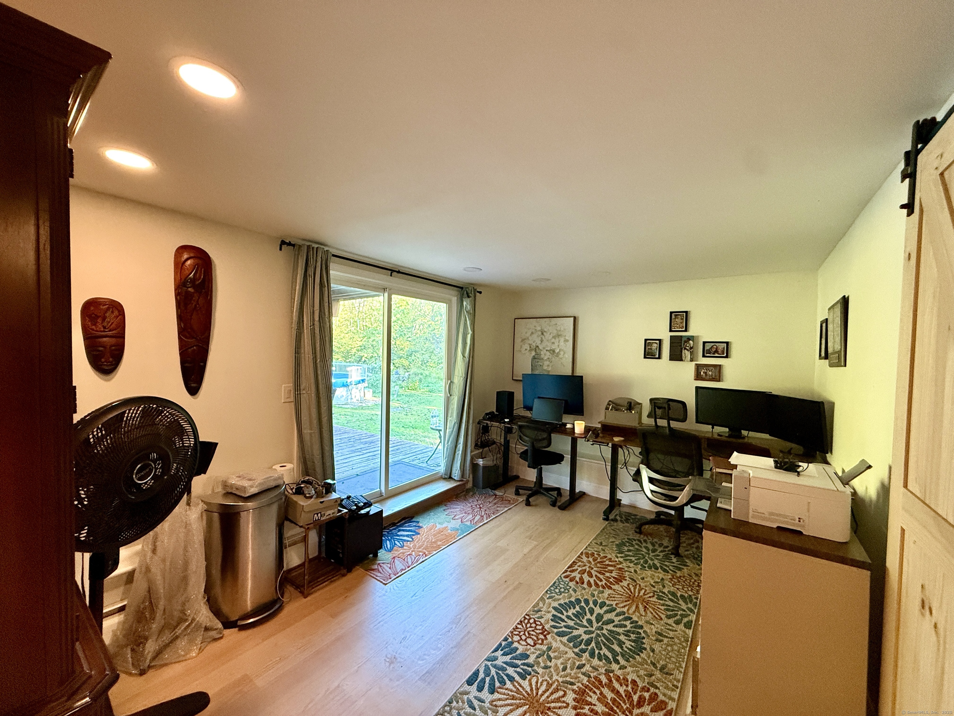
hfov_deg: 102.1
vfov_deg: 85.7
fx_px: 386
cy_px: 358
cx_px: 477
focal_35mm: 14
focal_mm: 2.22
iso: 400
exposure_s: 1/59
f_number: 2.2
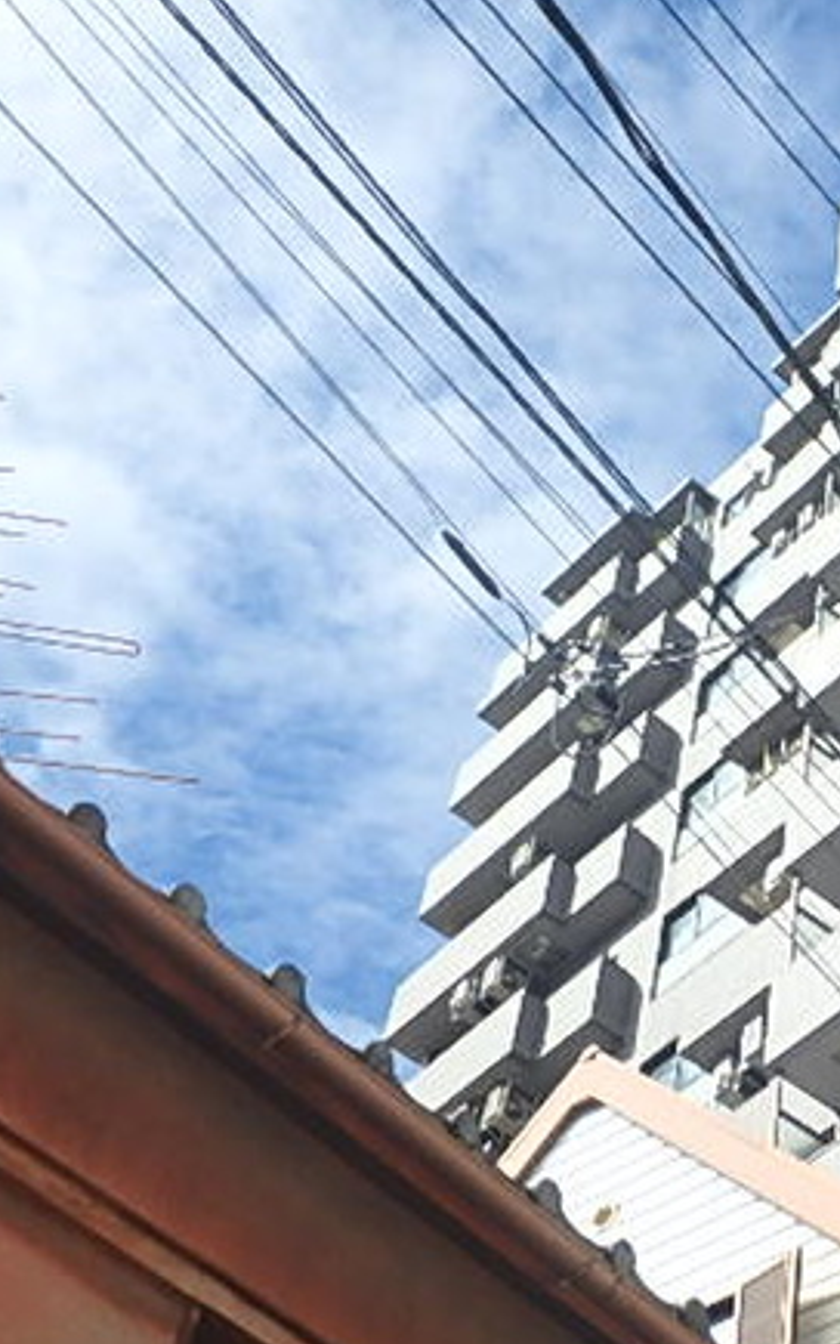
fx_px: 2124
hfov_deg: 21.1
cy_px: 789
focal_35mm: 58
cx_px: 960
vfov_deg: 35.0
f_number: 4.9
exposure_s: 1/640
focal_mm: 6
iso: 125
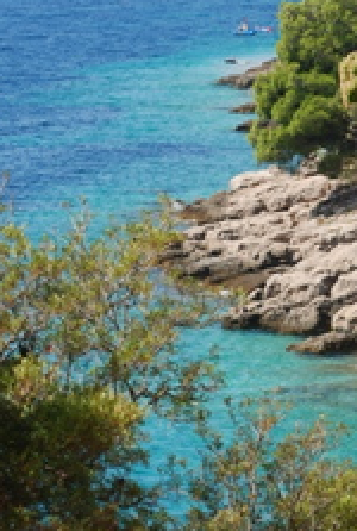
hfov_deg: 5.4
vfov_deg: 8.0
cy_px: 188
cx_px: 284
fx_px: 3814
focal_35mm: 258
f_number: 10
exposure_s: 1/250
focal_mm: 80
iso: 200
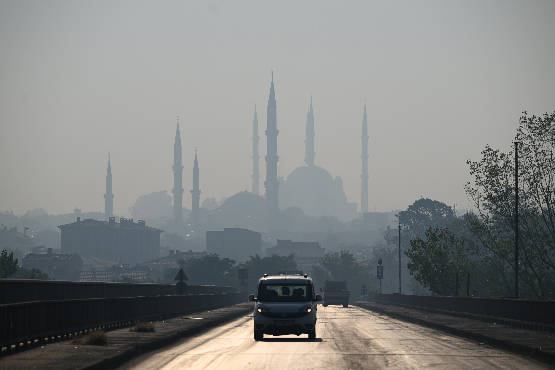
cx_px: 277
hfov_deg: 12.8
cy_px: 186
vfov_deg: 8.5
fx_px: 2482
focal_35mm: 161
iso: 72
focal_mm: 160
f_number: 4.5
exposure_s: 1/3200
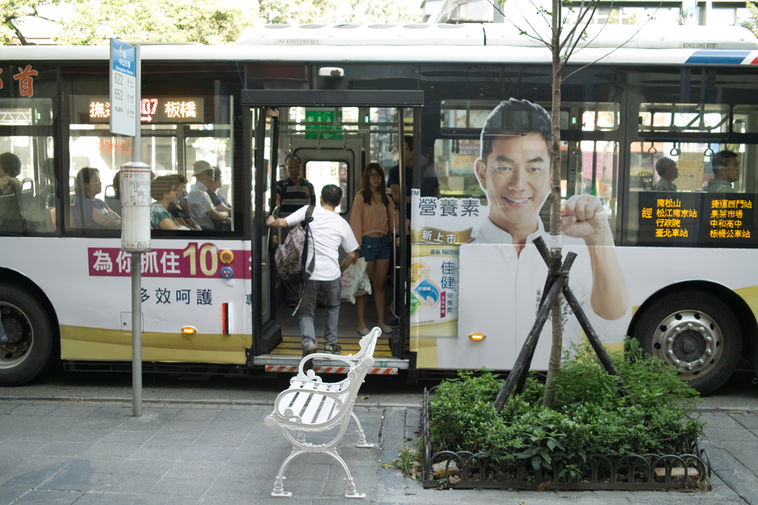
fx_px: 863
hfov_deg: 47.4
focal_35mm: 41
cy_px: 252
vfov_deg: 32.6
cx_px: 379
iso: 100
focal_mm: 24.2
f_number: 2.8
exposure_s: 1/60
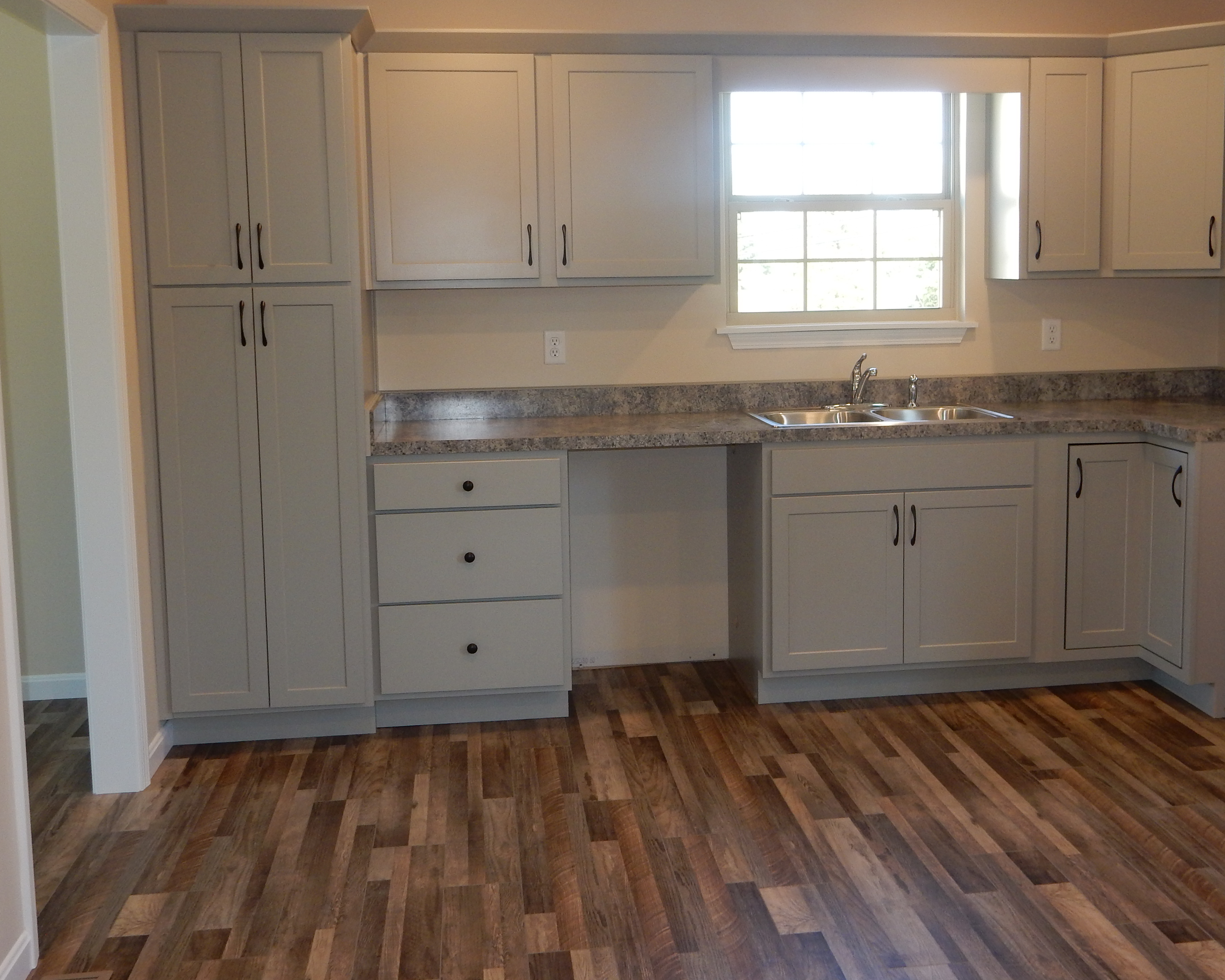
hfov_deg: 49.0
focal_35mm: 37
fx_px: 1341
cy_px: 410
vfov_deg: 40.0
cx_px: 657
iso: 160
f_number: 4
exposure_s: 1/30
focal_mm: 5.4
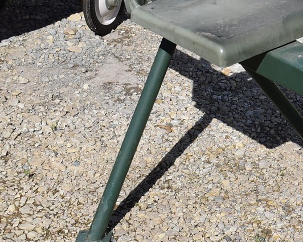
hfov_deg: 13.1
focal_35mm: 140
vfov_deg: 11.0
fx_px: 1250
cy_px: 66
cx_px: 446
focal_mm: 31
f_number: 9
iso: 100
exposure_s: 1/320
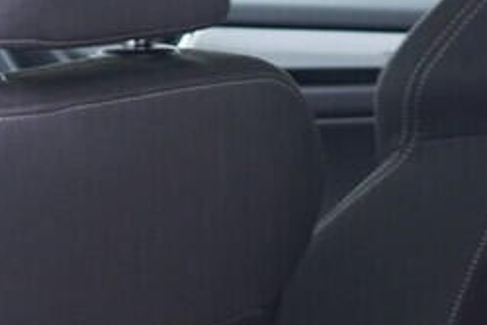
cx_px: 477
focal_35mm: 208
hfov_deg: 9.8
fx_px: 2814
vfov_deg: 6.5
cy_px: 587
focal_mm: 24
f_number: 2.8
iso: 320
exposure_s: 1/40
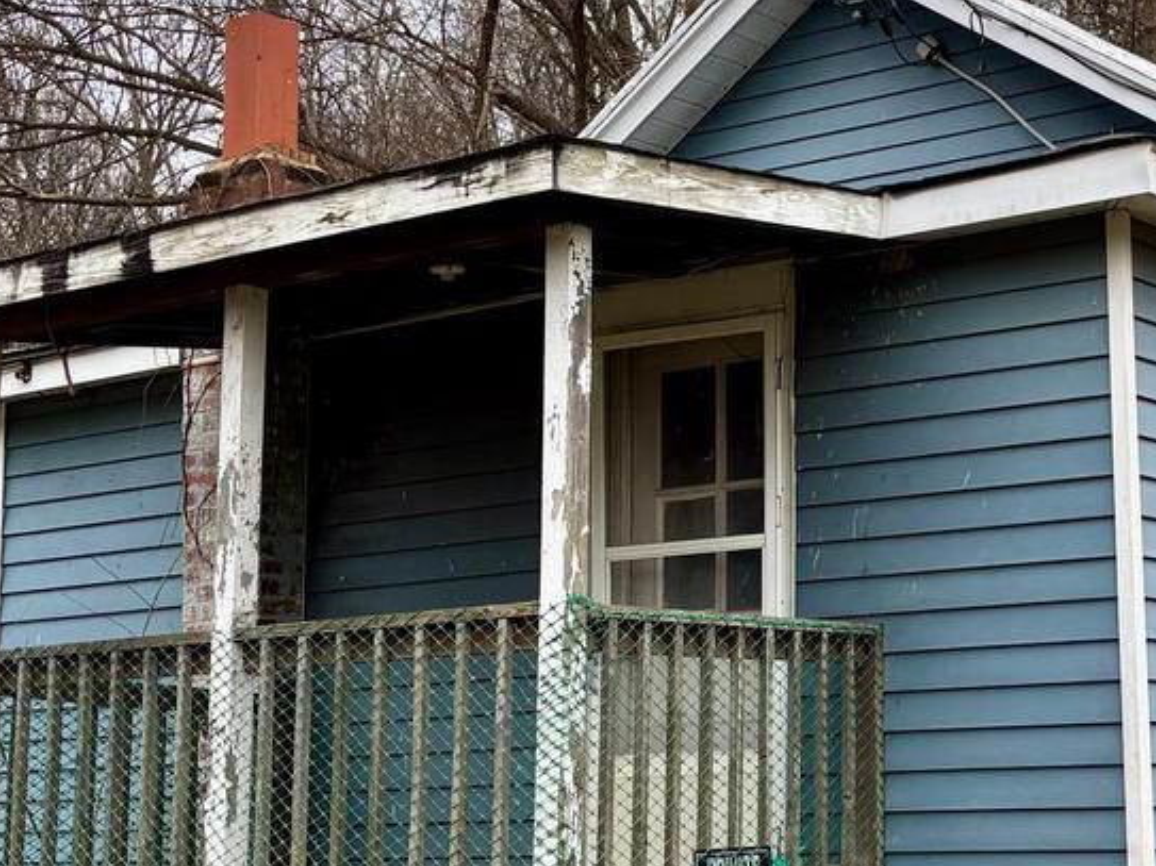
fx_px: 2304
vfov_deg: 21.3
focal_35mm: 69
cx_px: 1028
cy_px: 415
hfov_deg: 27.2
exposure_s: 1/662
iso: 50
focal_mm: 5.96
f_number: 1.6
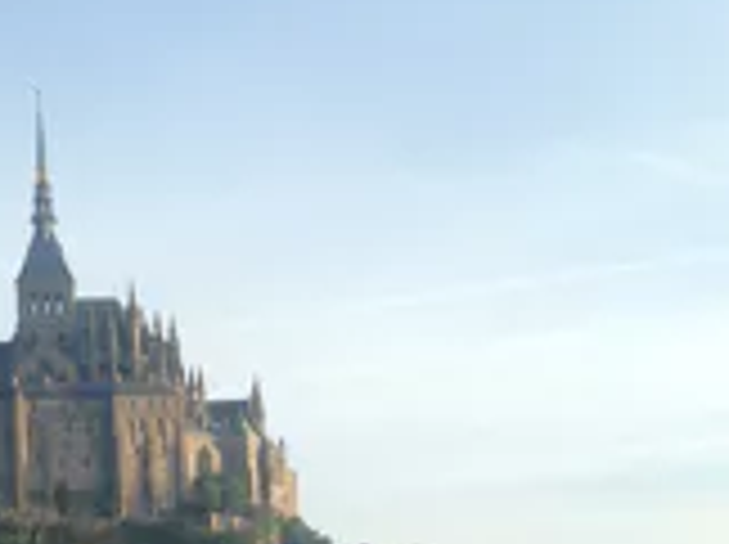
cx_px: 238
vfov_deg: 14.2
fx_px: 2061
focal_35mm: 98
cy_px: 778
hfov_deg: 20.0
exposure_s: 1/661
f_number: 2.4
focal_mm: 4.12
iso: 50
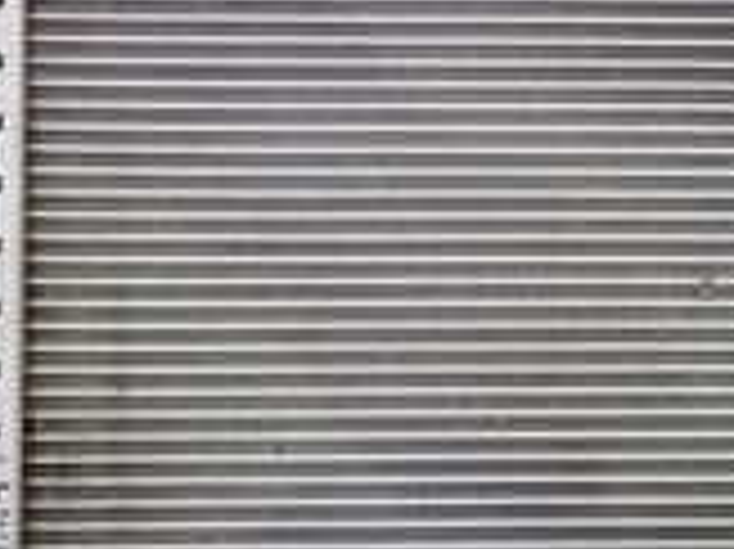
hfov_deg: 20.3
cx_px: 820
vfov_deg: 16.0
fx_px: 1949
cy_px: 378
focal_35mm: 92
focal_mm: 4.5
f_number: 2
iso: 500
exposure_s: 1/30
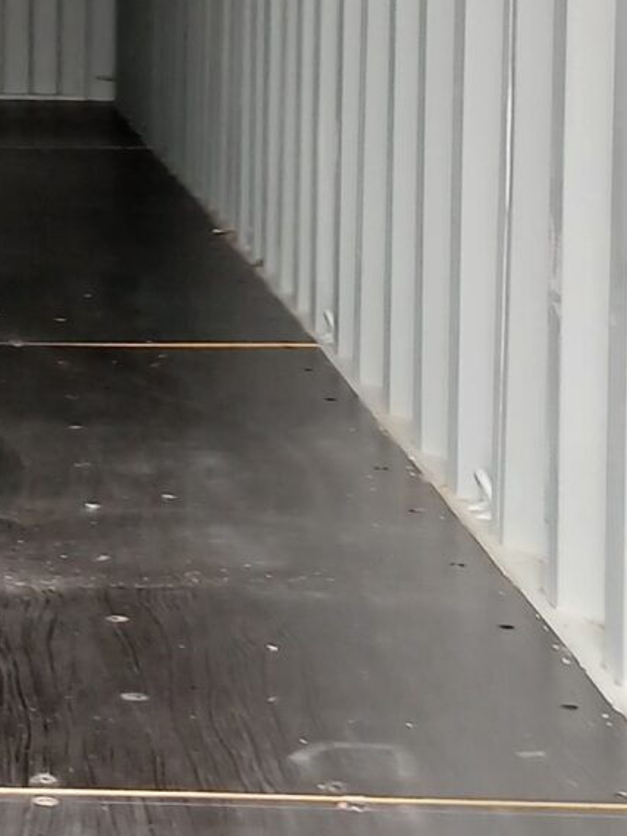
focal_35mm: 117
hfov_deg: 12.3
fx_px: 2825
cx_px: -147
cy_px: 143
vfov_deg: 16.7
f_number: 1.8
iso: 100
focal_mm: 3.98
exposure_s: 1/50
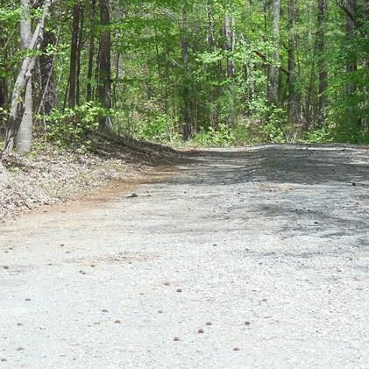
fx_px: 1713
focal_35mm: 142
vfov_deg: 12.2
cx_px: 140
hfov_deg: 12.3
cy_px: 47
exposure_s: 1/320
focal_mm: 10.9
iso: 125
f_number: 4.2
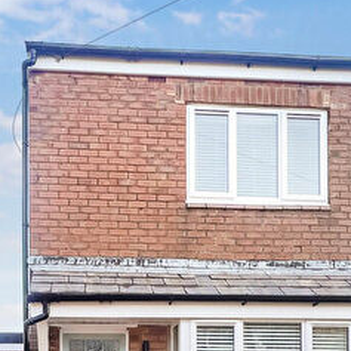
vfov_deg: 44.5
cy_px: 310
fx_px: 390
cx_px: 116
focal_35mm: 34
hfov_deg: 47.6
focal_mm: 1.57
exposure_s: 1/600
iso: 32
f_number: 1.8
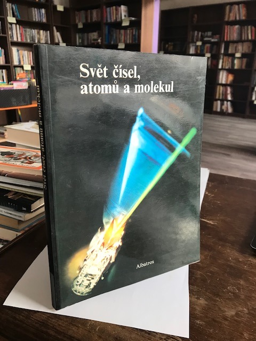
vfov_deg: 63.4
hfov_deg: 49.7
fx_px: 276
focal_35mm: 28
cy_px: 170
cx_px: 128
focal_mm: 3.99
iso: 40
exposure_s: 1/20
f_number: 1.8
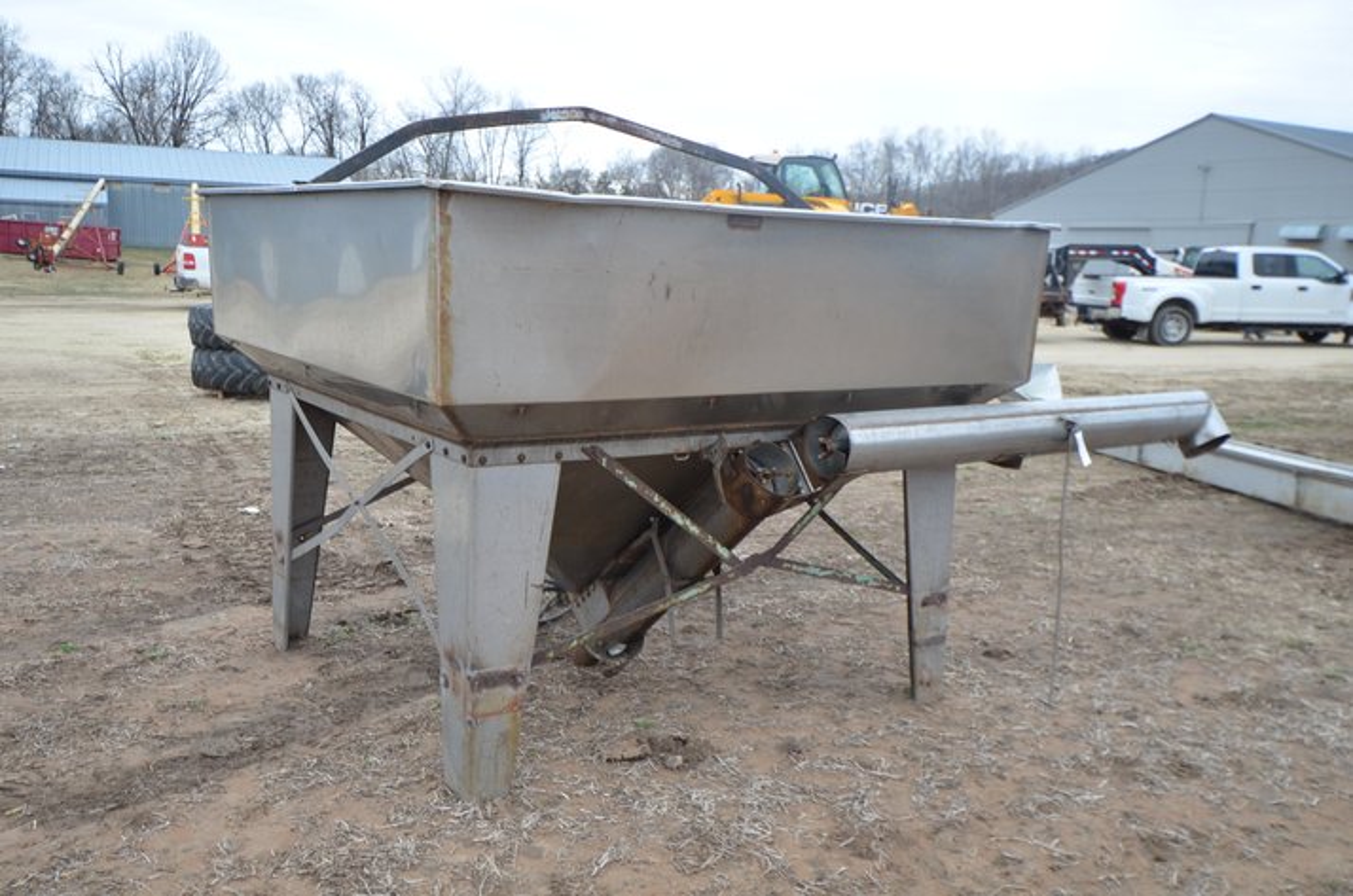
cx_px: 676
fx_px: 1238
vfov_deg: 39.8
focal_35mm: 33
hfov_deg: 57.3
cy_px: 448
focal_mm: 22
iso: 200
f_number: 5
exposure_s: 1/100
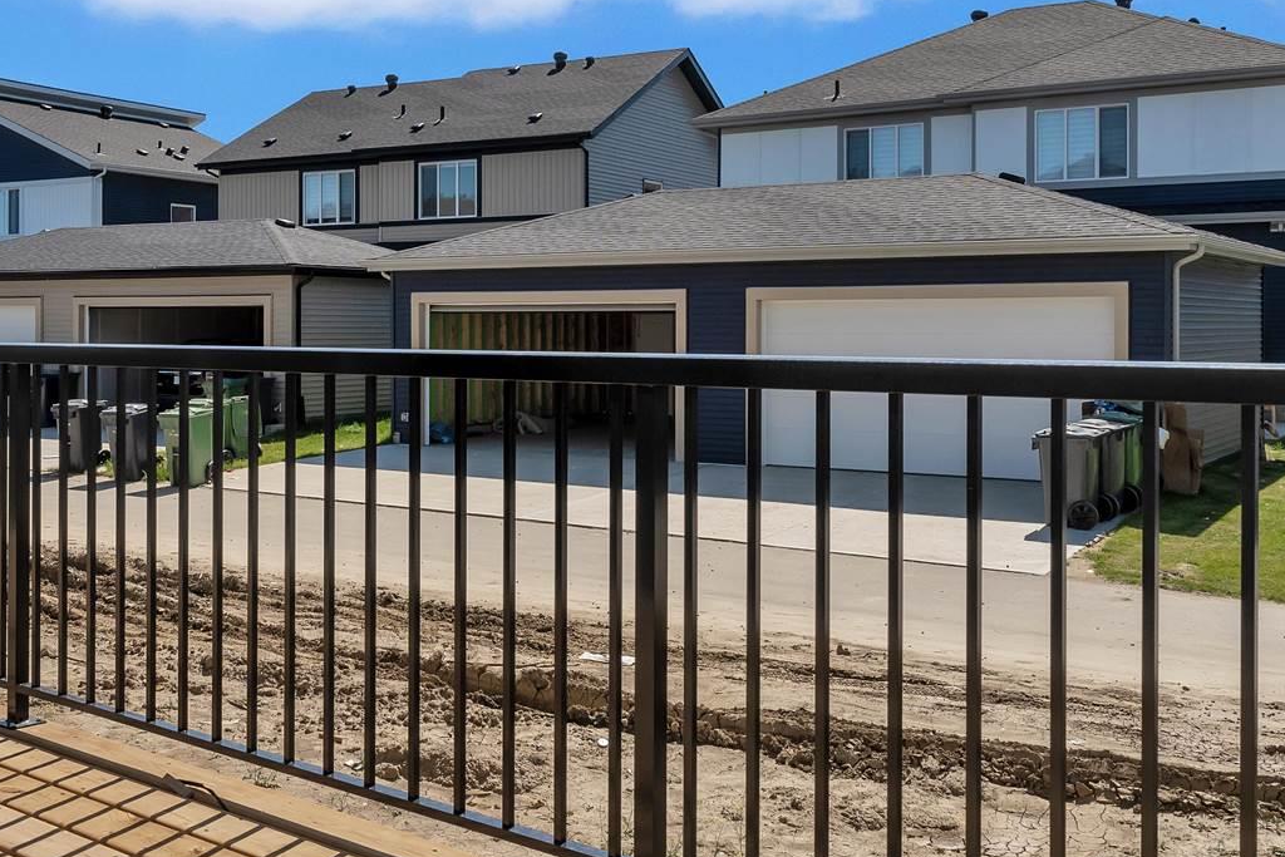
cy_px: 329
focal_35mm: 42
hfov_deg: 45.6
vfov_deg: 31.8
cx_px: 422
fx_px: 1499
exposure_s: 1/800
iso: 200
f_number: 9
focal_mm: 14
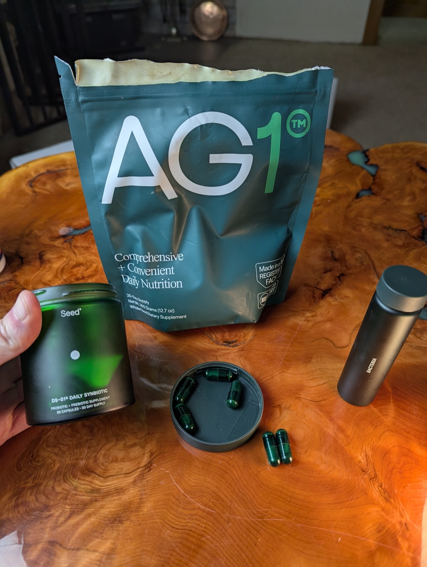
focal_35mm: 24
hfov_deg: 57.0
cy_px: 284
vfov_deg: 71.5
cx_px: 214
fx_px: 394
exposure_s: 1/63.5
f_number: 1.85
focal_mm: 6.81
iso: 85
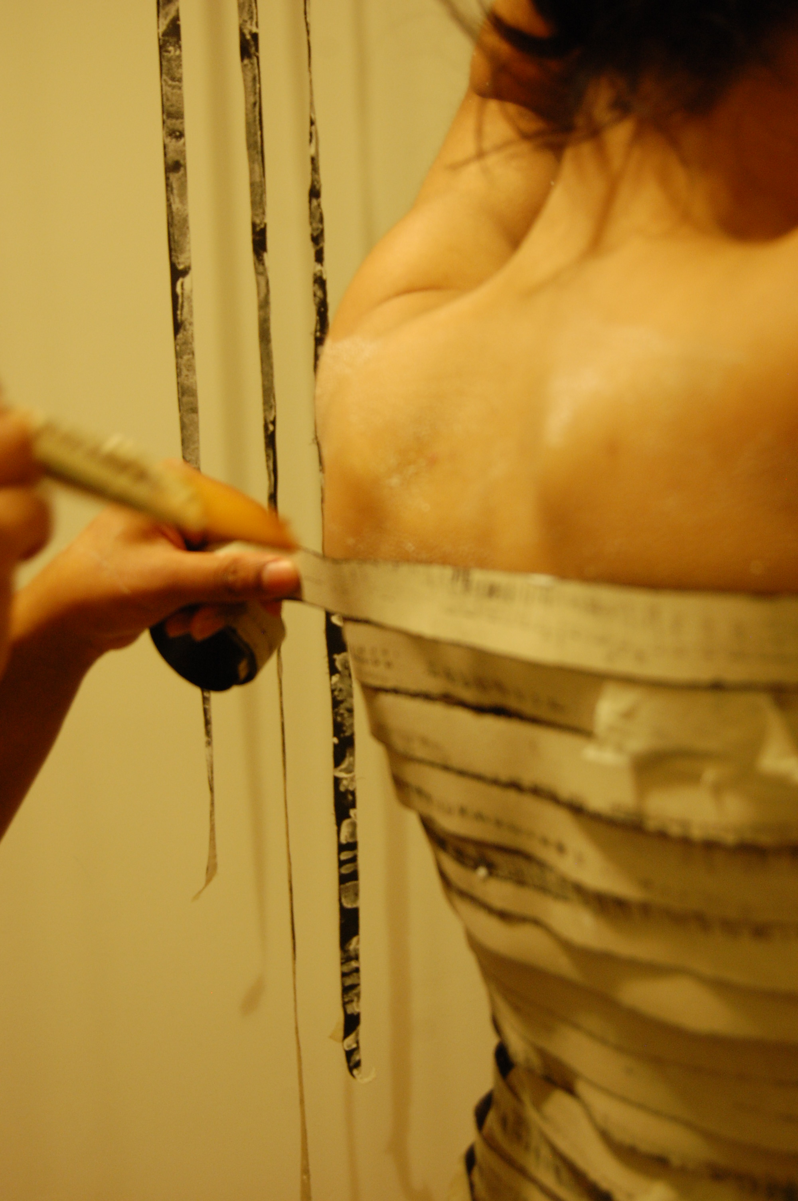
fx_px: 1599
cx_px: 399
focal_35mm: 48
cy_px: 600
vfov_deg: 41.1
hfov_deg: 28.0
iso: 800
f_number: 4.5
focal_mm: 32
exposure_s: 1/13
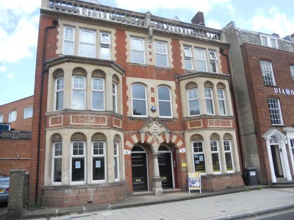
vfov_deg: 49.7
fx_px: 238
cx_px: 148
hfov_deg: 63.4
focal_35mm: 28
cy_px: 108
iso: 80
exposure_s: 1/320
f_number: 3.2
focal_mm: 4.9
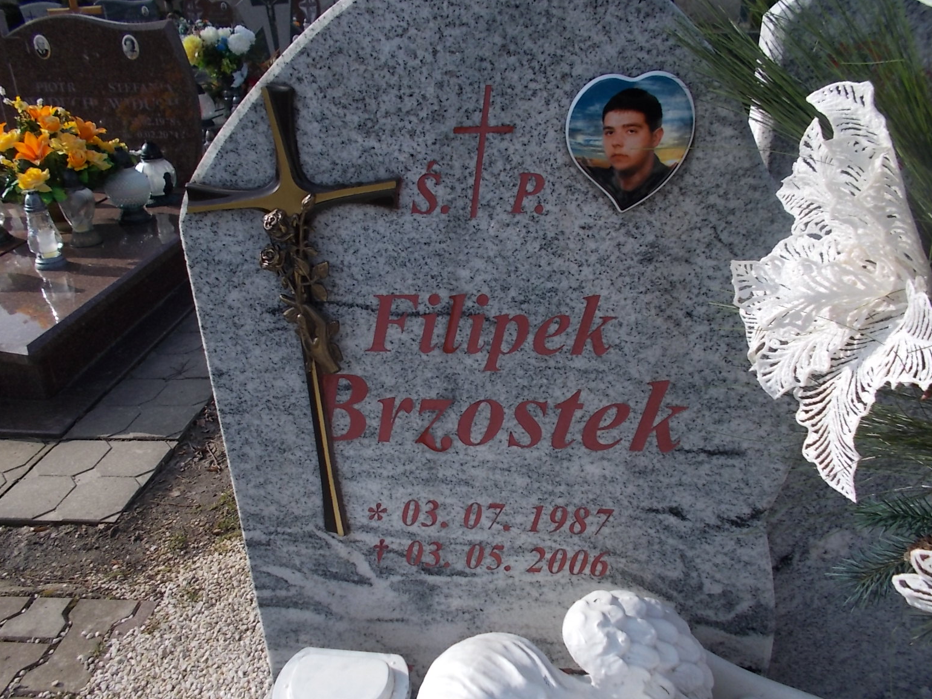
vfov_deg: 51.4
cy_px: 346
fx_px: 727
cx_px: 453
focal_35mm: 27
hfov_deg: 65.3
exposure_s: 1/160
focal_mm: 4.6
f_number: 8
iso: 80
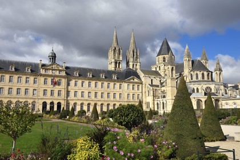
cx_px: 120
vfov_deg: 38.9
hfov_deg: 55.8
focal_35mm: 34
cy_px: 80
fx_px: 227
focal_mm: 34
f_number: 13
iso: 200
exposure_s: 1/250
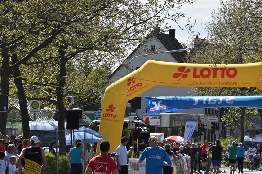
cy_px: 138
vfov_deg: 3.9
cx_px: 43
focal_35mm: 350
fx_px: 2546
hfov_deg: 5.9
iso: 640
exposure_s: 1/320
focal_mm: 170
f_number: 22
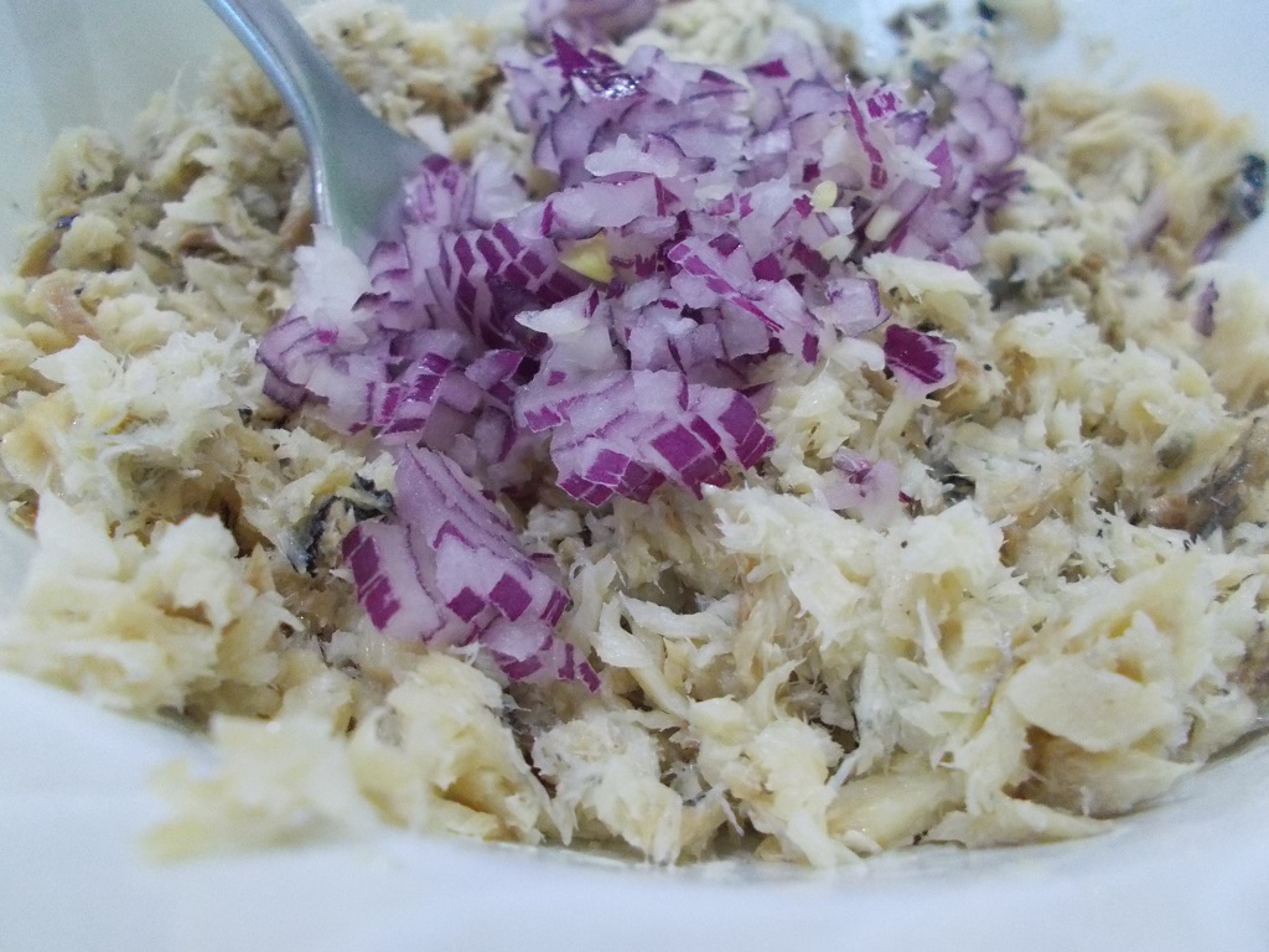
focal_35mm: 26
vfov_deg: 53.1
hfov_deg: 67.3
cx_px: 634
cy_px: 476
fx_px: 953
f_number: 3.2
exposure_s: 1/20
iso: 800
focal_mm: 4.6
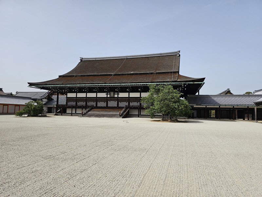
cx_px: 131
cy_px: 98
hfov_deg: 73.9
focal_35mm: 23
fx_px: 174
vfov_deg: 58.9
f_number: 1.7
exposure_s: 1/902
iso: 10
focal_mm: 6.3
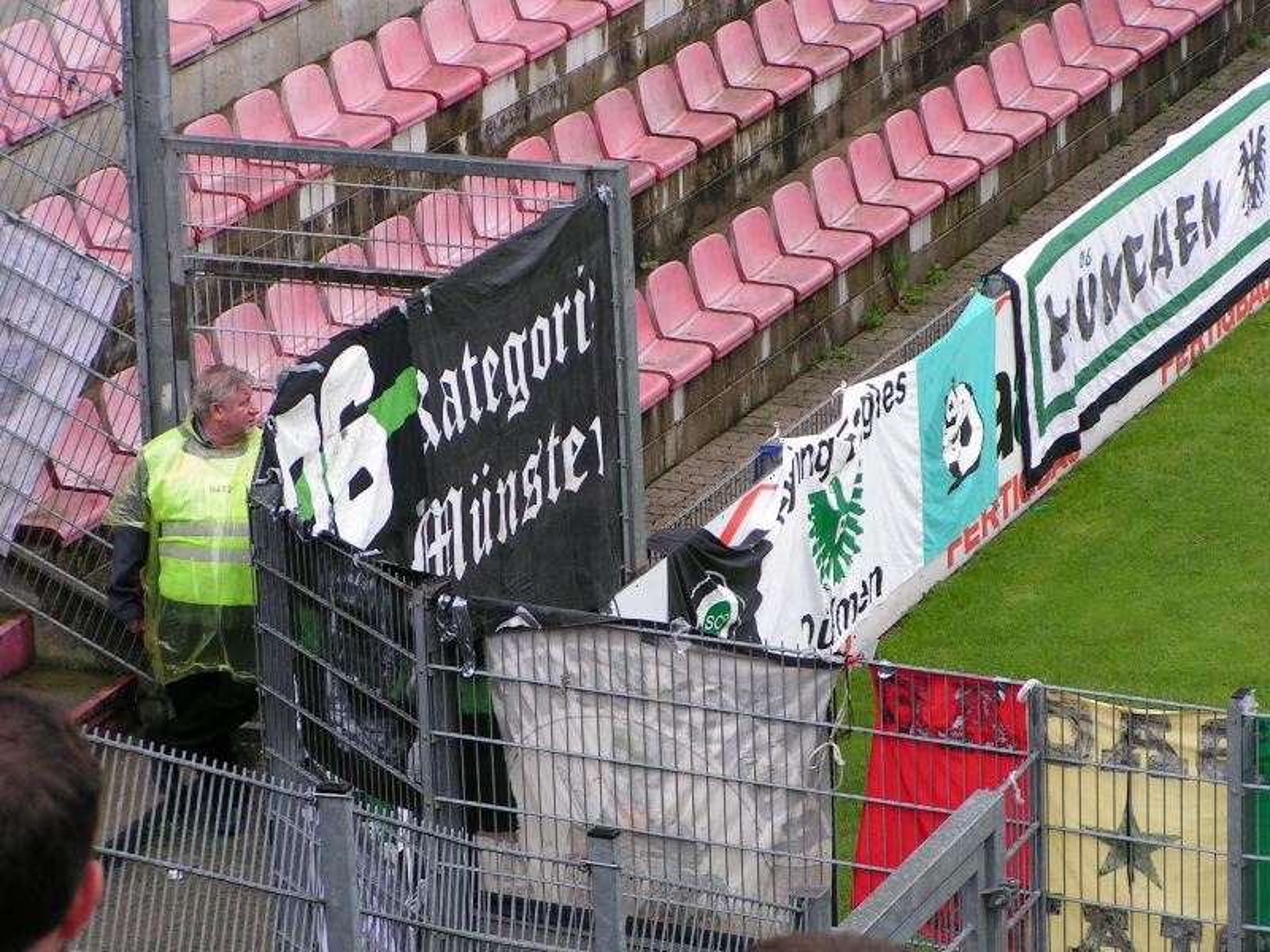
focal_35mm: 157
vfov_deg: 9.5
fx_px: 5760
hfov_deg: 12.6
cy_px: 476
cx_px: 635
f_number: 4.5
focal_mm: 24
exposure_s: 1/250
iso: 50
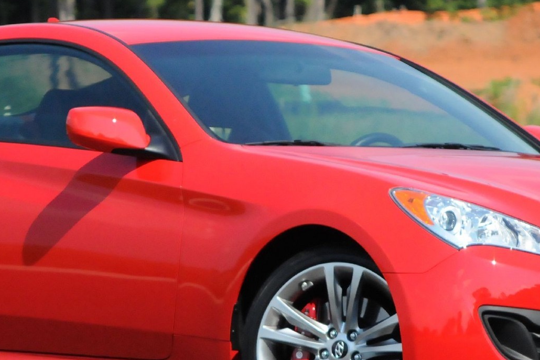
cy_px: 172
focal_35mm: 400
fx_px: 6000
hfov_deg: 5.2
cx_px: 255
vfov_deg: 3.4
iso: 2000
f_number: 5.6
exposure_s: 1/8000
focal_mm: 110
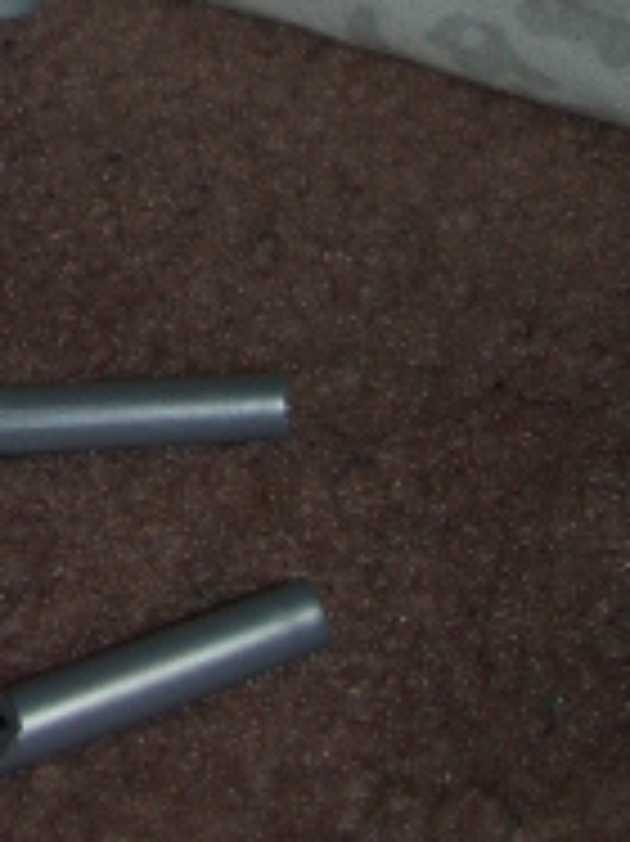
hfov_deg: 12.0
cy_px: -558
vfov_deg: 14.8
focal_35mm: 120
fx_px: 2915
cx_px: -180
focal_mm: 5.8
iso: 100
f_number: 4.3
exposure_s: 1/40
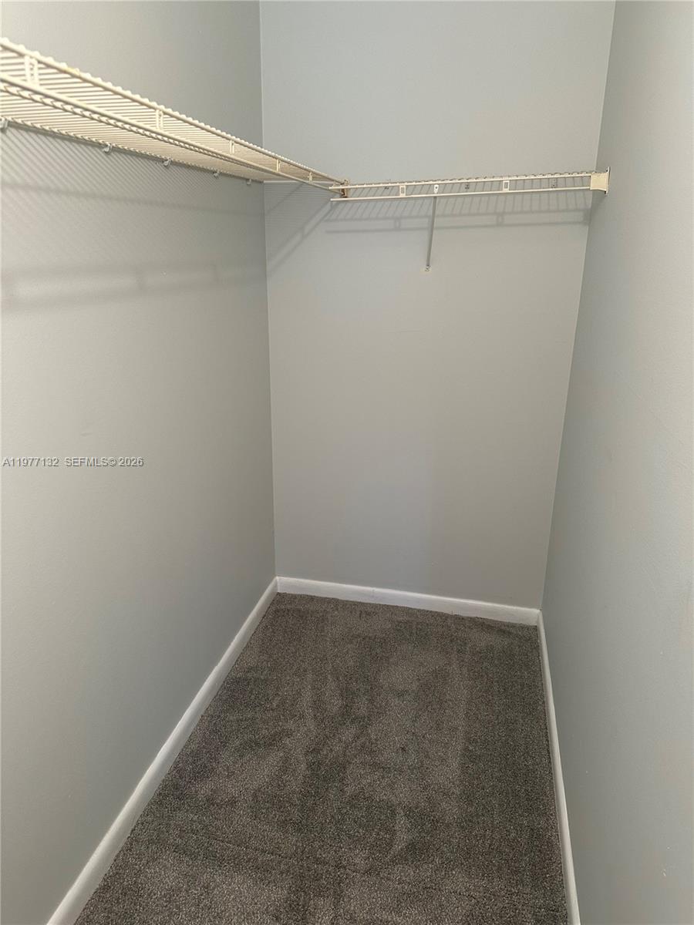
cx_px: 347
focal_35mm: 24
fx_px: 642
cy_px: 462
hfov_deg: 56.8
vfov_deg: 71.6
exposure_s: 1/60
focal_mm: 6.86
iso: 160
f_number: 1.78
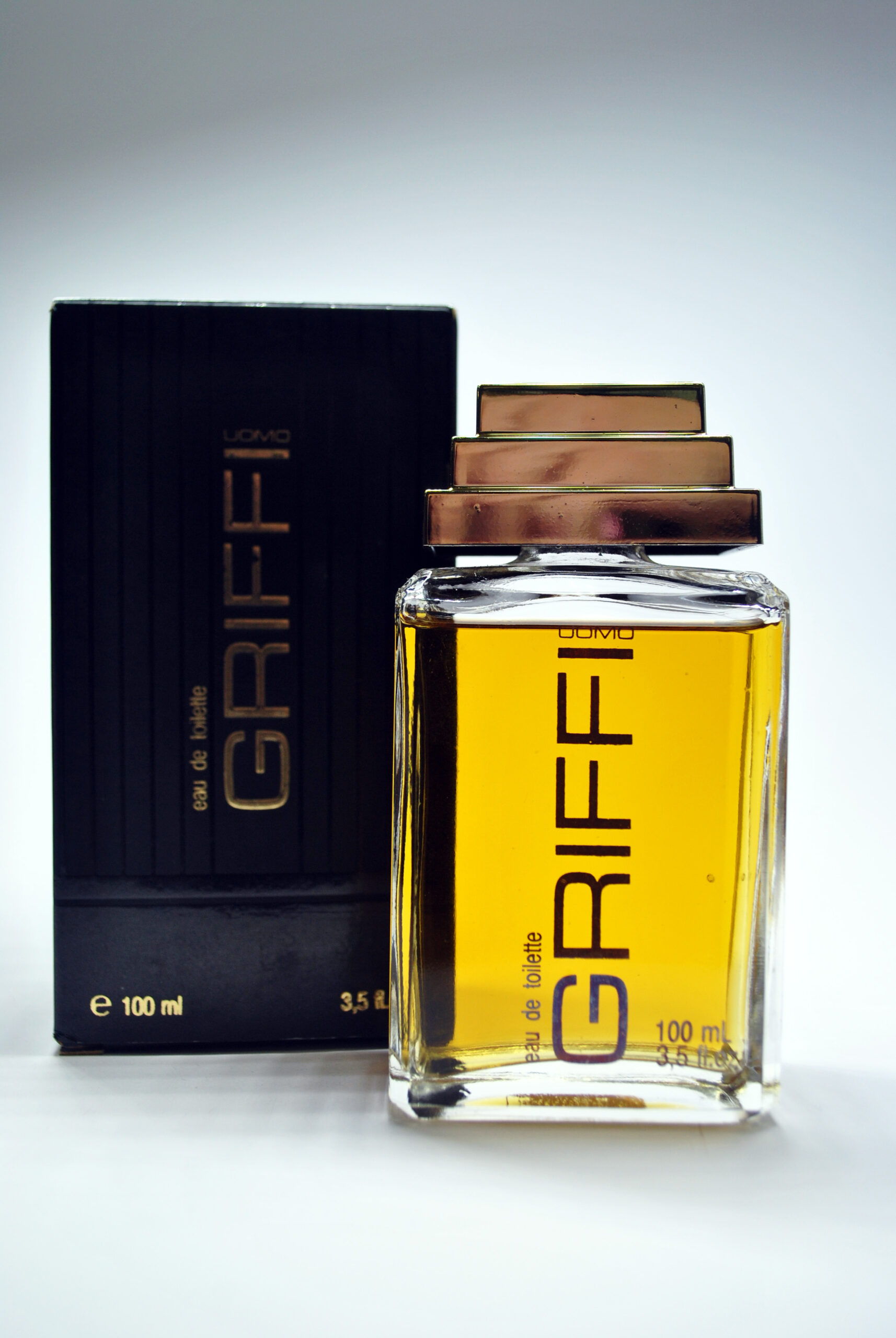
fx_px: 1340
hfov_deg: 37.0
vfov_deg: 53.1
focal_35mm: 36
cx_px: 448
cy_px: 669
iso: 200
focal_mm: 24
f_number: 4.5
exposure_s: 1/60
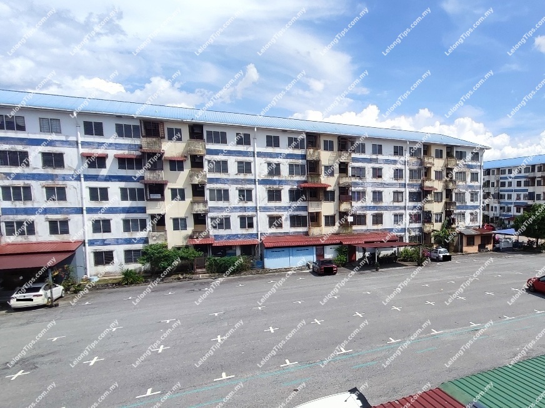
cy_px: 204
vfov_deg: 78.1
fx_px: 252
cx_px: 272
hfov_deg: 94.5
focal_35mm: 16
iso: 50
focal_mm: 1.65
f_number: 2.2
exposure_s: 1/1464
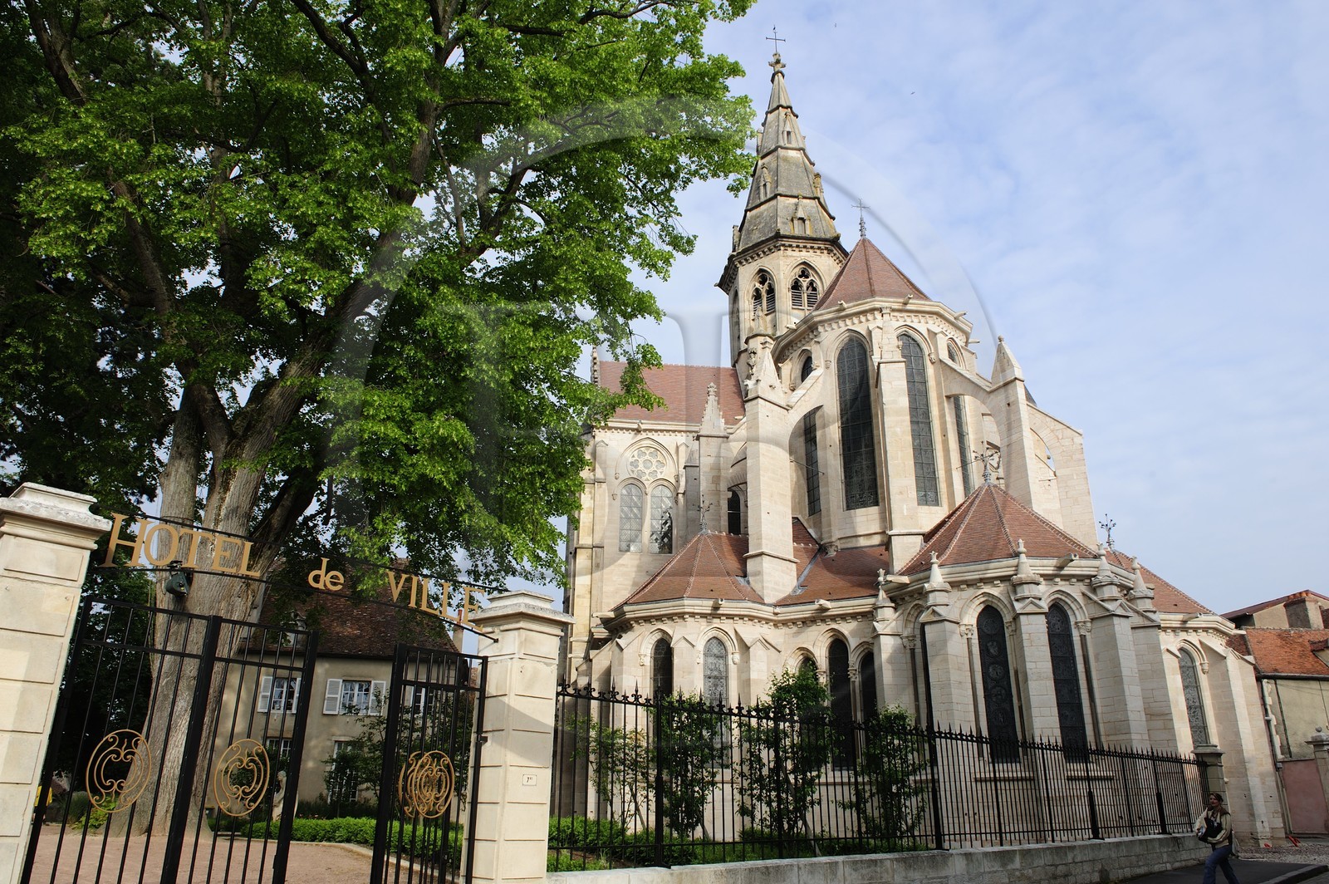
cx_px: 664
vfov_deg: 53.1
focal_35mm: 24
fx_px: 885
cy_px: 442
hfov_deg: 73.8
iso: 200
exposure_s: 1/160
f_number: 11
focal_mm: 24
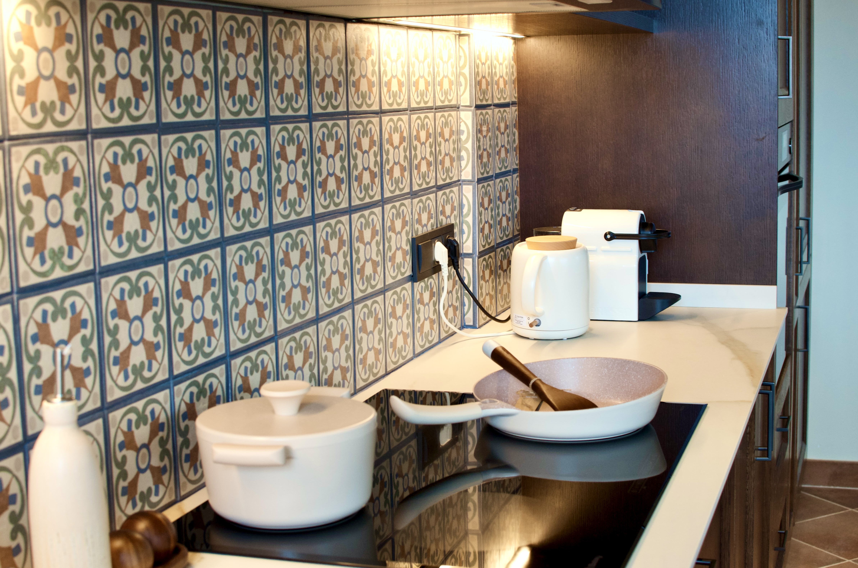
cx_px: 429
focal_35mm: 52
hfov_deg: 37.9
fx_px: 1249
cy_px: 284
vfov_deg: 25.6
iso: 1000
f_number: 5
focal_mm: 35
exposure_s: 1/60
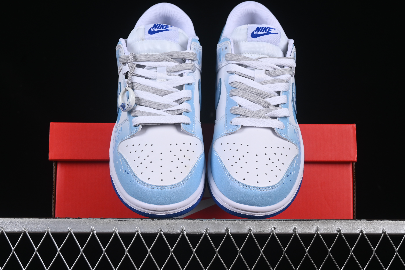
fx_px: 844
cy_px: 135
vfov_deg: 18.2
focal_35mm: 75
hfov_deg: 27.0
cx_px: 202
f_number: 8
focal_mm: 50
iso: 160
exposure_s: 1/80
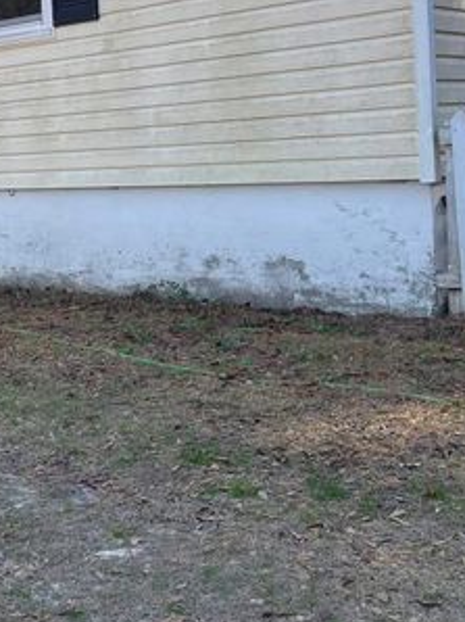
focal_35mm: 56
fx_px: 1004
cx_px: -27
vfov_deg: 33.7
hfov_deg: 24.6
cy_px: 160
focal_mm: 5.1
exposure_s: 1/509
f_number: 1.6
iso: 32
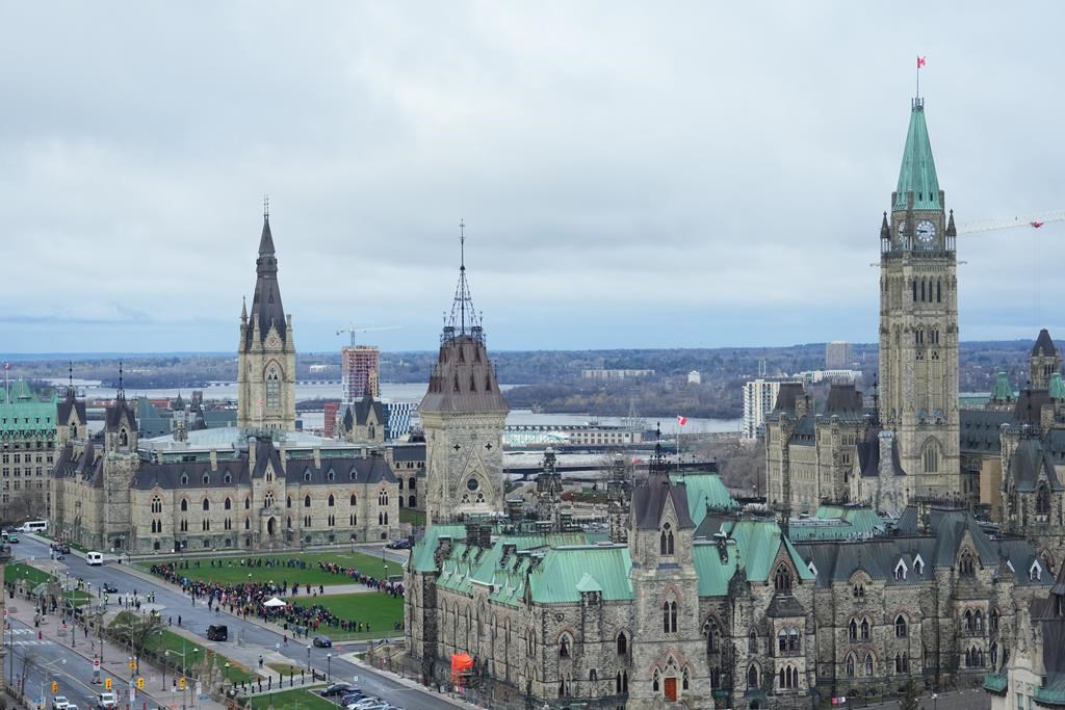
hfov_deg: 23.4
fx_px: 2574
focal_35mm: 87
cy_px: 355
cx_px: 532
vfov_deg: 15.7
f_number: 2.8
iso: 800
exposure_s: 1/5000
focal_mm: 87
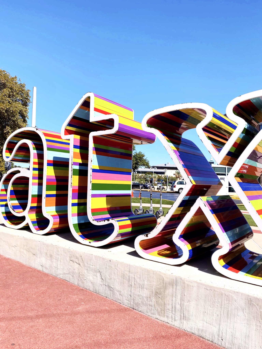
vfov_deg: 67.3
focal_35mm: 26
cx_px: 131
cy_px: 174
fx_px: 262
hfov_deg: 53.1
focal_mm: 4.25
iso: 32
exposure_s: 1/3401
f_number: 1.8
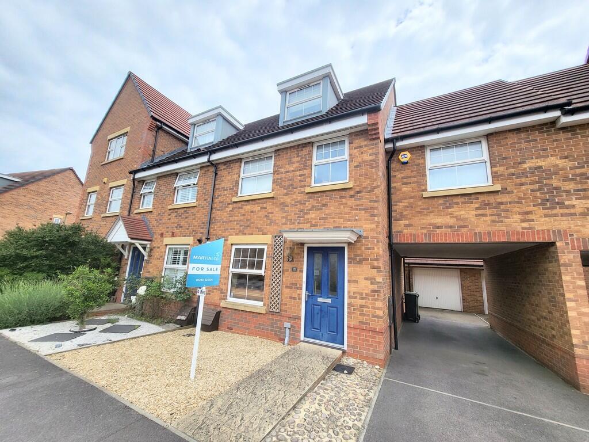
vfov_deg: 89.9
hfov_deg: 106.2
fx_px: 221
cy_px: 221
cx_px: 294
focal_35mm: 13
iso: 32
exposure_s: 1/1245
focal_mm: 1.74
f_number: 2.2
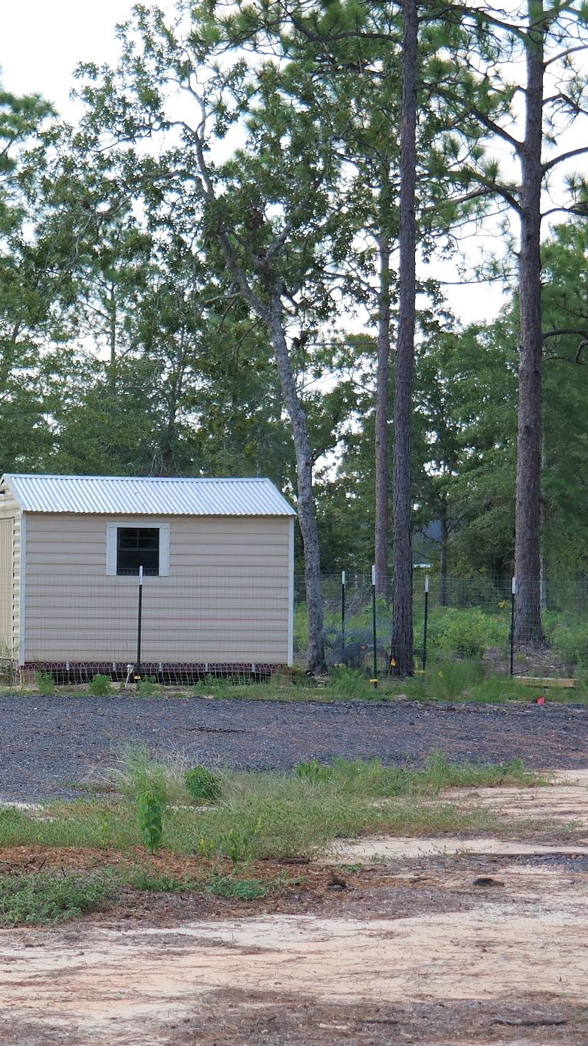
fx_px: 3771
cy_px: 623
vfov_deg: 15.8
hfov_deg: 8.8
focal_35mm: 136
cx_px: -34
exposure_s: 1/160
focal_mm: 43
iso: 100
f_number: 5
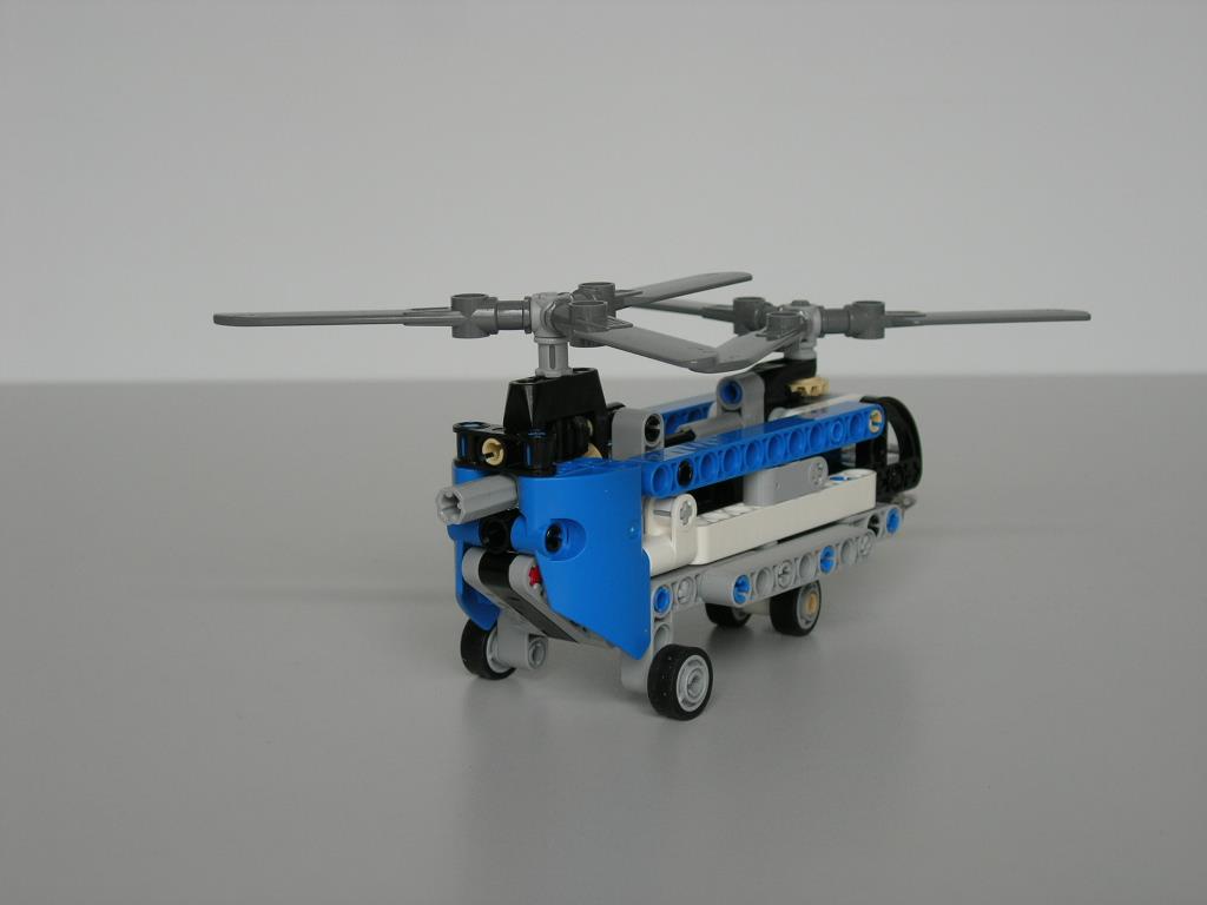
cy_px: 452
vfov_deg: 20.4
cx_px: 604
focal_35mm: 72
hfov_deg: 27.0
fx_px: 2511
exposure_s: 1/7.3
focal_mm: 14.9
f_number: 3.7
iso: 64
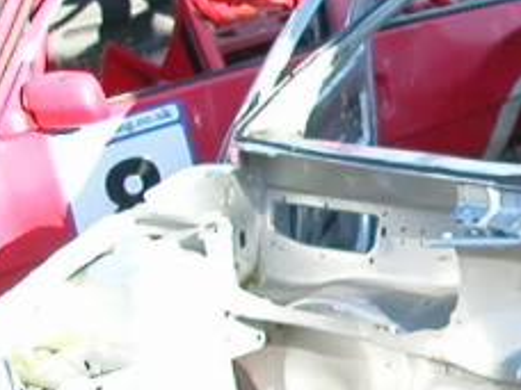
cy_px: 388
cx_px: 633
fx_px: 1957
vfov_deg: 11.3
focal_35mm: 130
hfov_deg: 14.7
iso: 100
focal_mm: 5.6
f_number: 2.7
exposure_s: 1/244
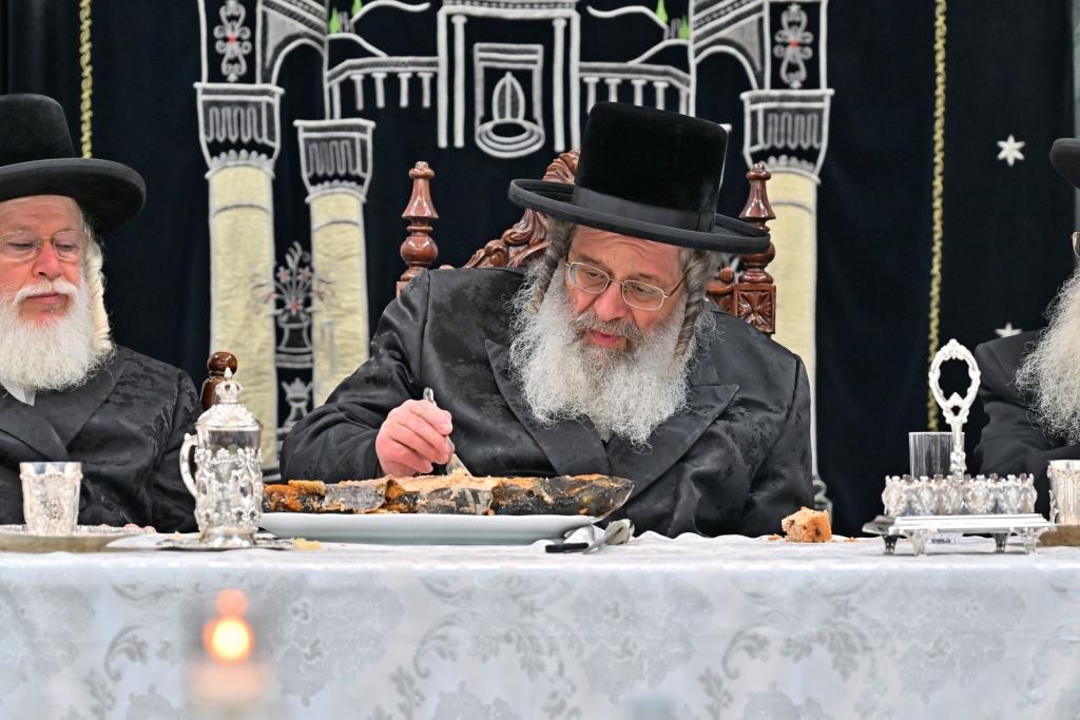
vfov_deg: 7.6
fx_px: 5400
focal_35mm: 180
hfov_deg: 11.4
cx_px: 540
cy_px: 360
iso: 800
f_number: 4
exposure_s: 1/250
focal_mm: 120
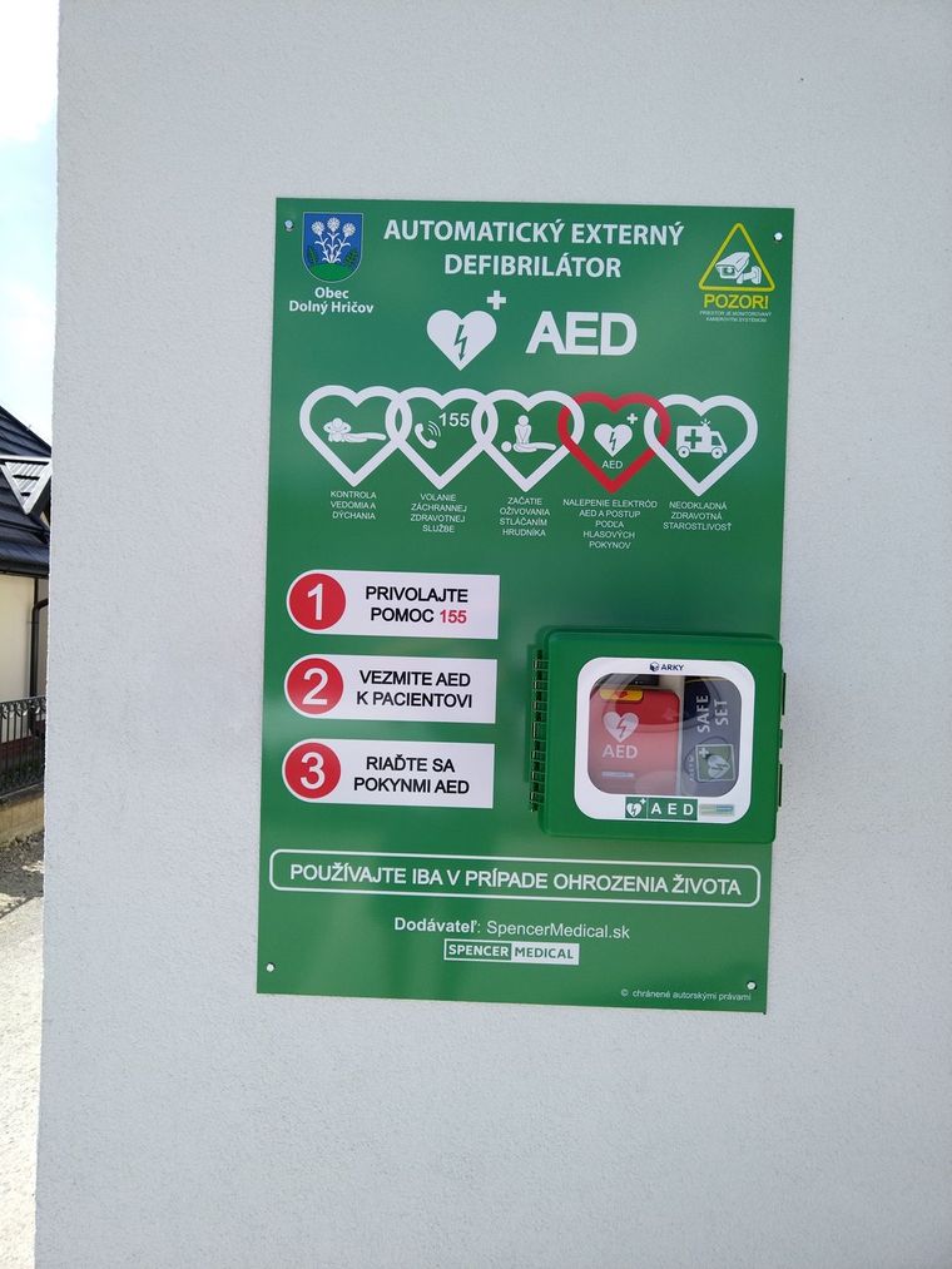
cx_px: 476
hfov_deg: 51.4
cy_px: 634
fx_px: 990
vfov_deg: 65.3
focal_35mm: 27
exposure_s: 1/674
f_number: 1.9
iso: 100
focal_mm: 4.95
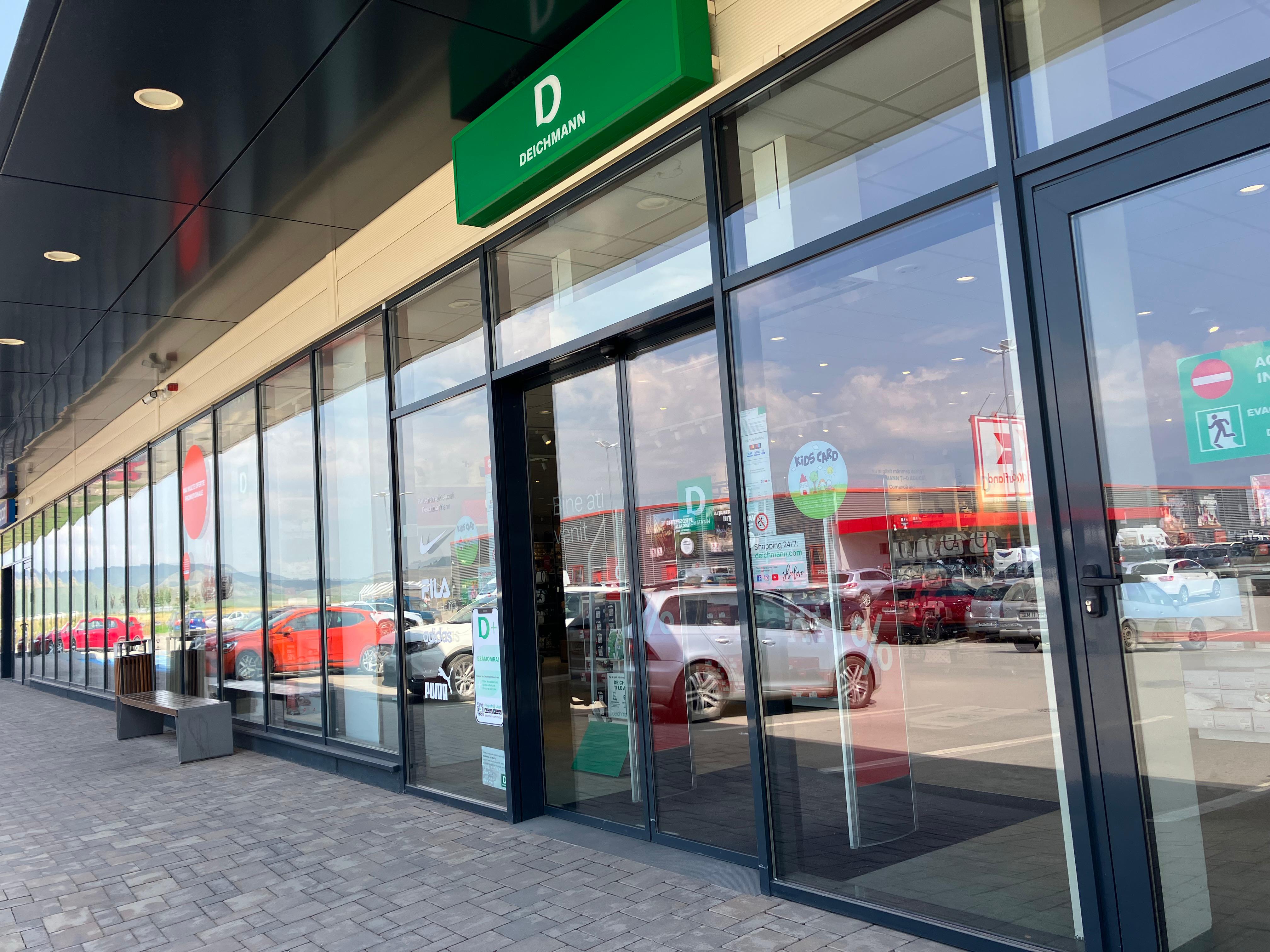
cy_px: 476
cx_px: 635
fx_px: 1027
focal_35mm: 28
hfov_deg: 63.4
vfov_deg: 49.7
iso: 32
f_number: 1.8
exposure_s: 1/505
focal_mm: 3.99
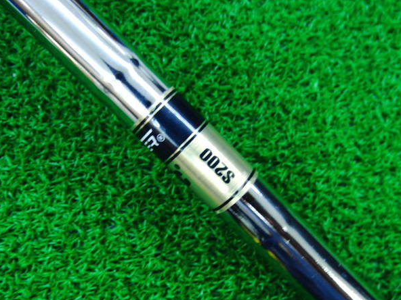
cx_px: 198
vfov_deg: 35.9
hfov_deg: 46.8
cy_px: 161
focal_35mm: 40
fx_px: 463
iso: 400
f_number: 3.6
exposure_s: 1/30
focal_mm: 6.42
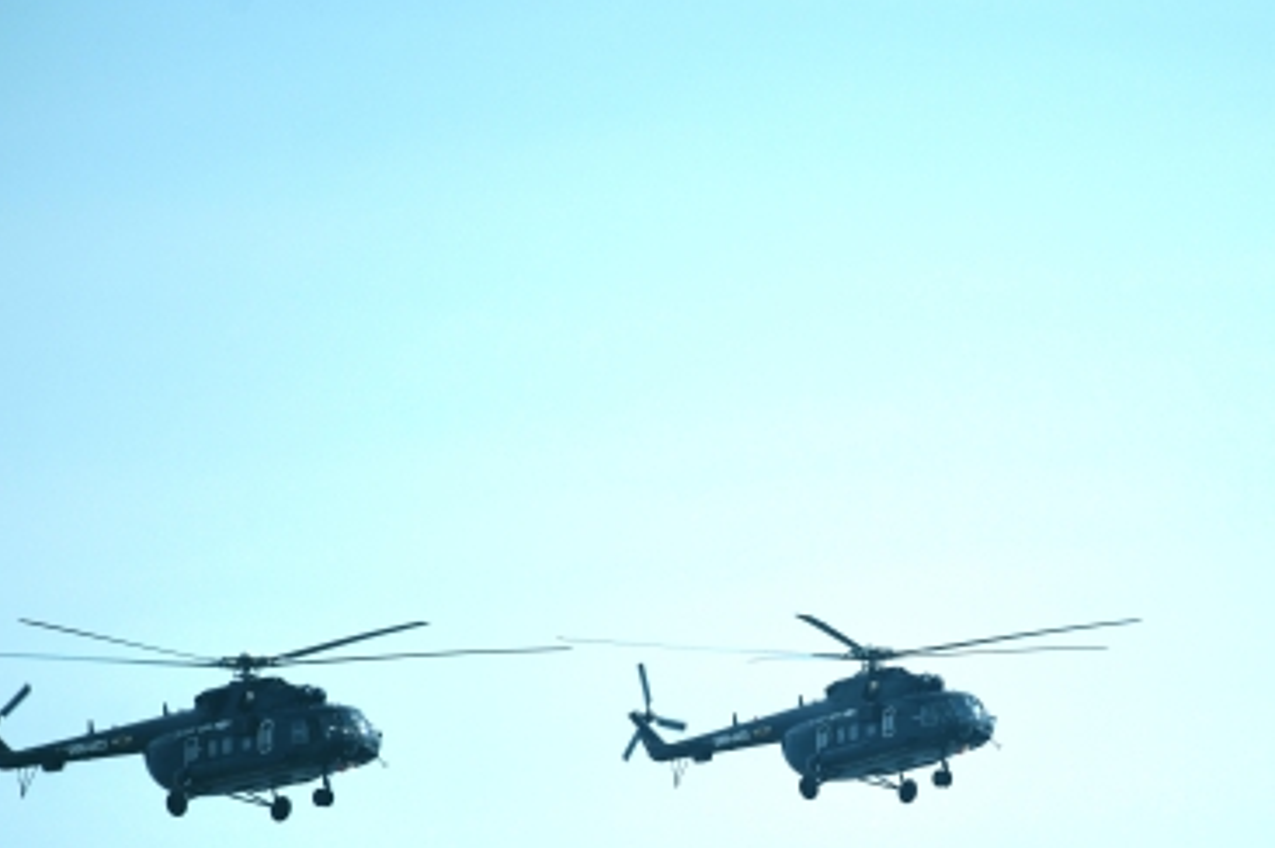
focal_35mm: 656
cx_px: 882
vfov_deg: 2.1
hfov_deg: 3.1
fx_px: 23212
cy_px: 725
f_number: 5.6
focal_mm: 370
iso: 200
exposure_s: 1/1600
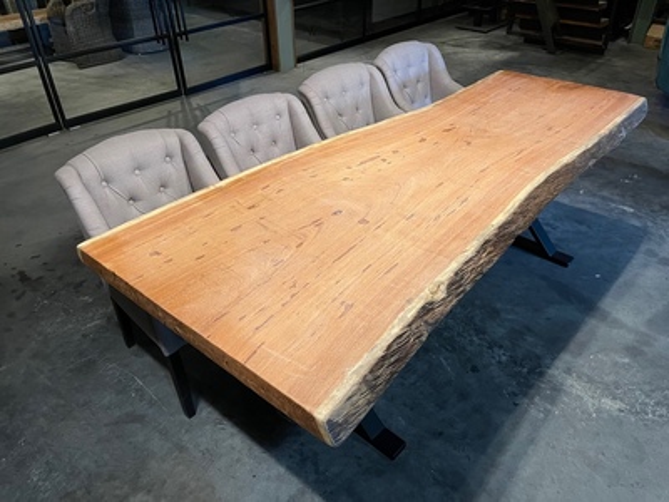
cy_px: 251
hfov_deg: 67.3
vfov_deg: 53.1
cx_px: 334
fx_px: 502
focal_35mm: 26
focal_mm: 5.1
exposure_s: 1/50
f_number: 1.6
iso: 400
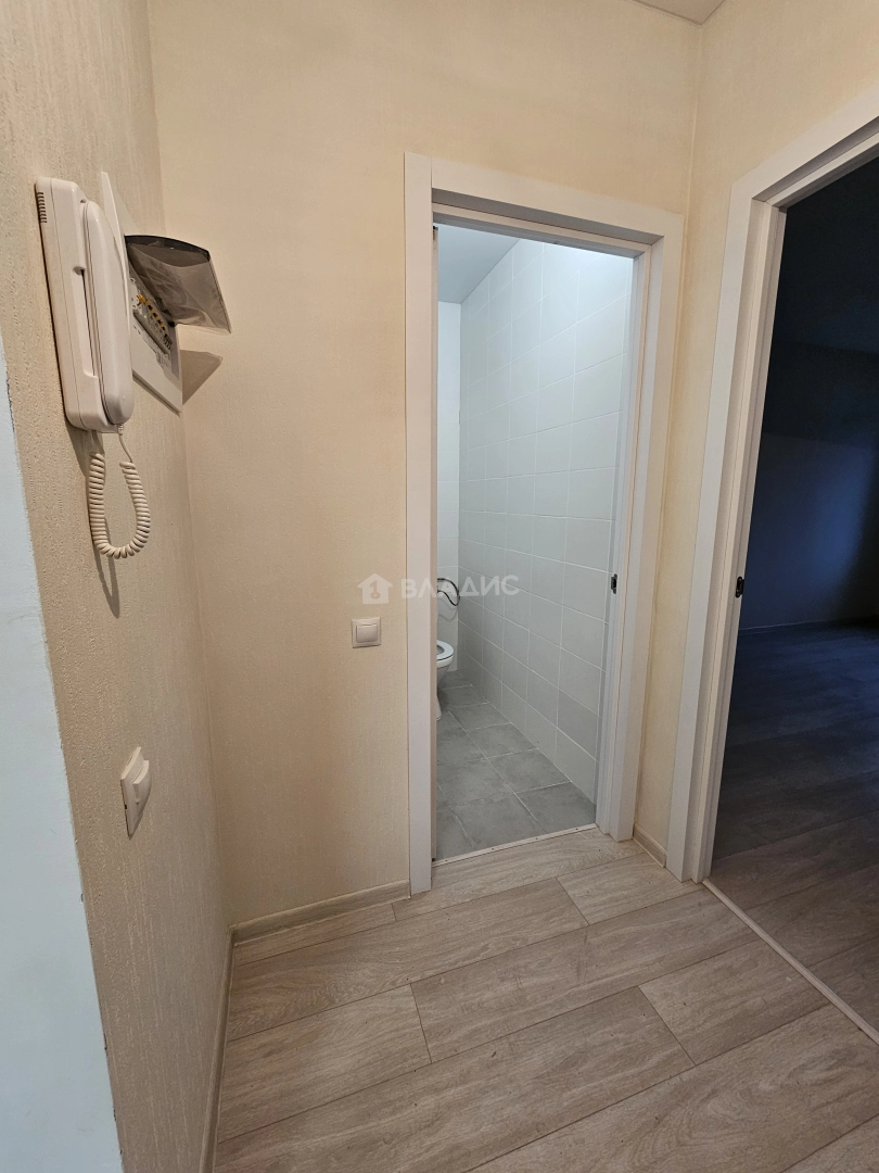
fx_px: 440
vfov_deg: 106.2
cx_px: 440
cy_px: 586
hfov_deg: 89.9
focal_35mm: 13
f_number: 2.2
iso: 160
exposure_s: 1/50
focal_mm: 2.2
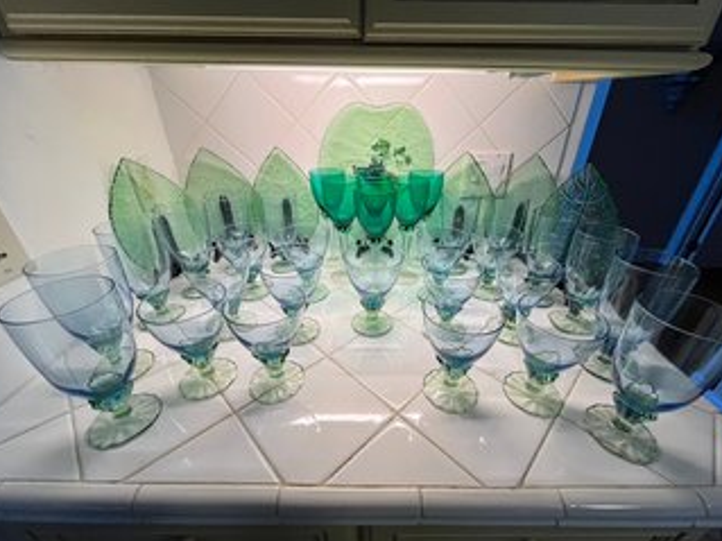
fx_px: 292
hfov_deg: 102.0
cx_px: 377
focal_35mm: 14
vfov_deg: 85.6
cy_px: 273
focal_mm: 1.57
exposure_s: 1/120
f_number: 1.8
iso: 125
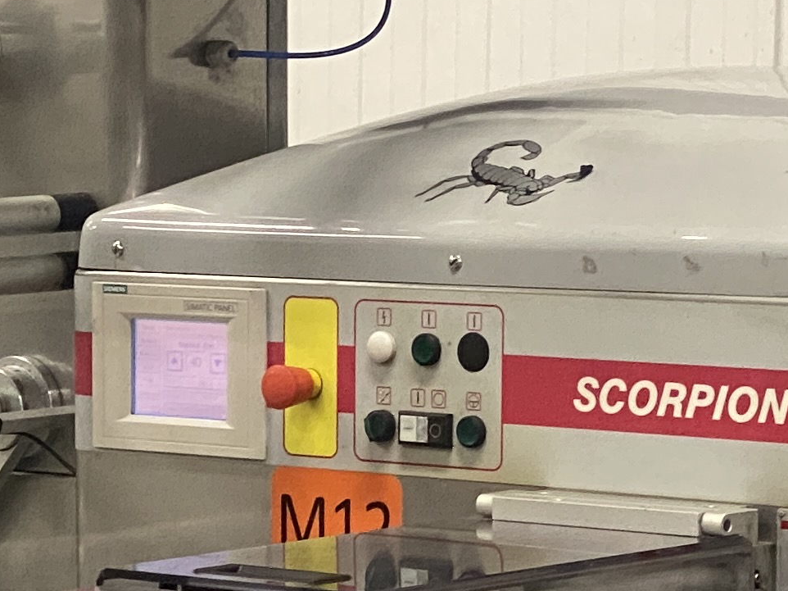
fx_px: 4961
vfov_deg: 6.8
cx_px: -344
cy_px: 604
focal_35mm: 218
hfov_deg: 8.9
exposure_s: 1/50
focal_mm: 6
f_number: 2
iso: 250
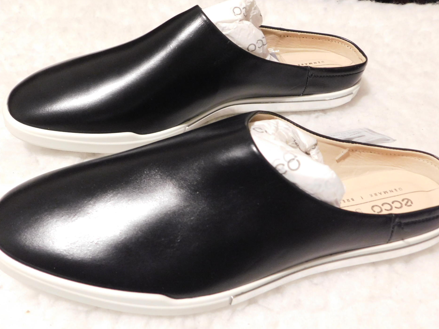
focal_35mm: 41
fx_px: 520
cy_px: 166
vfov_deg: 35.1
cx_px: 215
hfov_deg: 45.8
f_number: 3.6
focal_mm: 7.1
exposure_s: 1/8
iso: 800
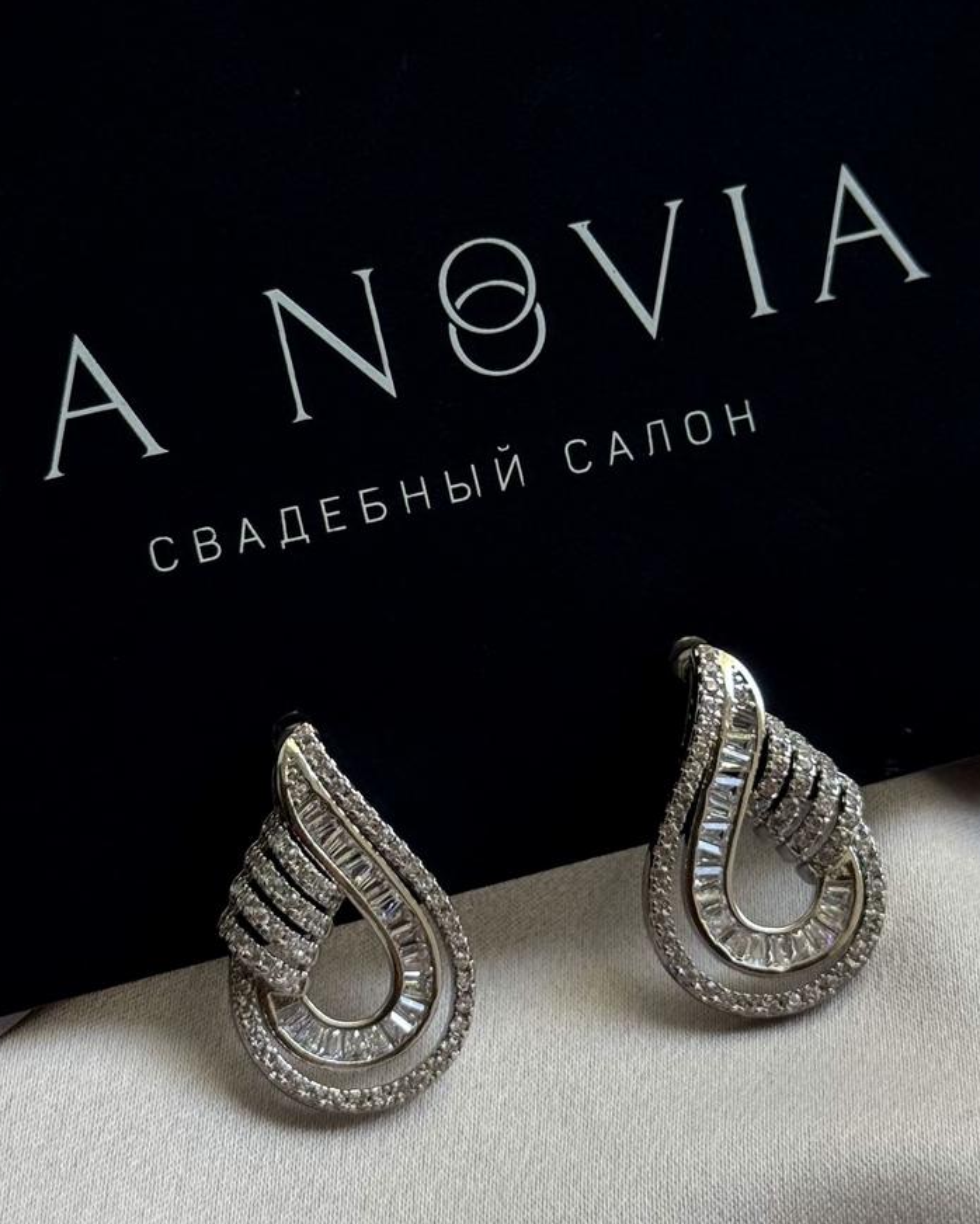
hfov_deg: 27.6
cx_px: 529
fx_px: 1993
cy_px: 667
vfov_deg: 34.1
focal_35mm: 55
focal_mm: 6.76
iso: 64
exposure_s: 1/279
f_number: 1.78
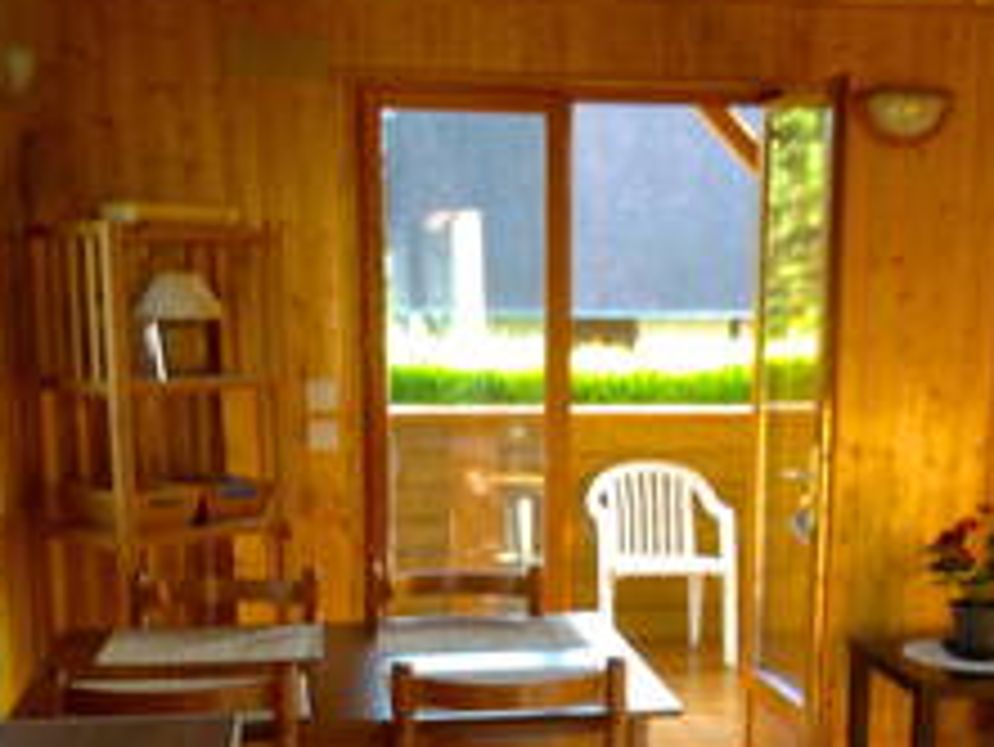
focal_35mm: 57
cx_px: 562
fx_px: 1638
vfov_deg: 25.3
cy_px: 576
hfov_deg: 33.7
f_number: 2.4
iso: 50
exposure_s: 1/30
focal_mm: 4.28
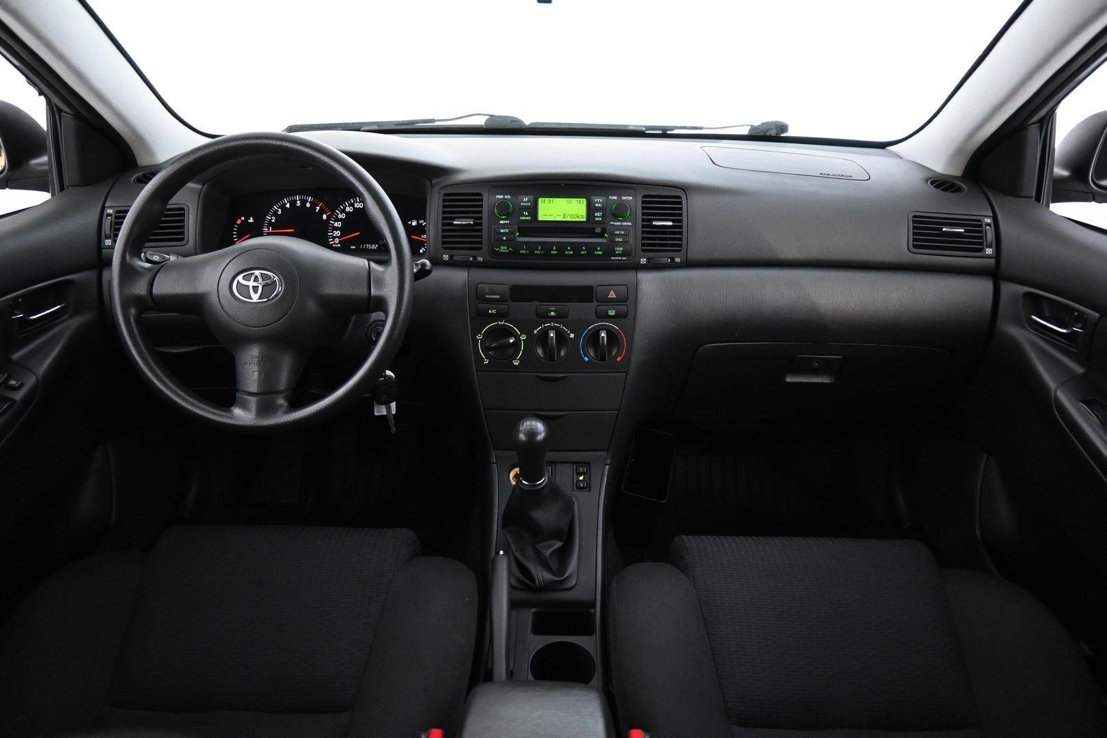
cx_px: 554
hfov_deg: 73.7
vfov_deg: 53.1
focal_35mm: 24
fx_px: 738
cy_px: 369
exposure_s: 1/25
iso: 3200
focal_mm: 16
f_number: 3.5
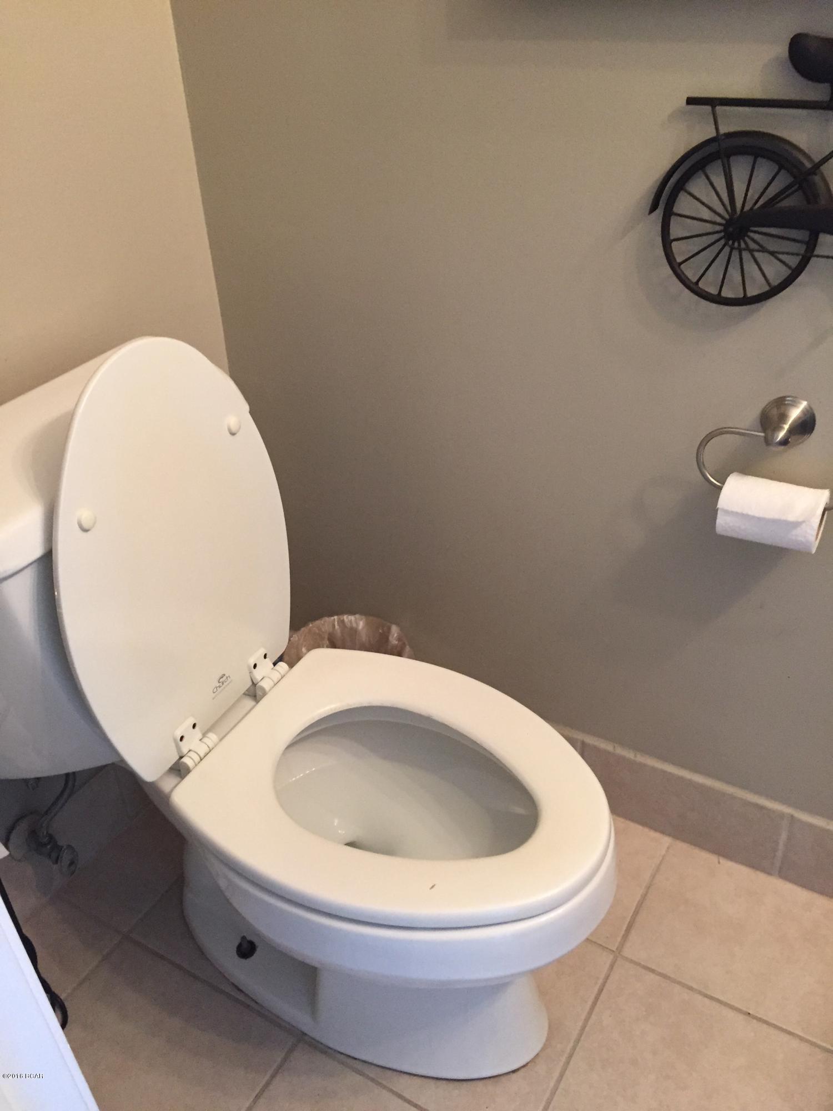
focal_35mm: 29
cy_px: 556
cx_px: 416
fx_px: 930
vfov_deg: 61.7
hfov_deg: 48.2
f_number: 2.2
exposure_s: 1/30
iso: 200
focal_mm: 4.15
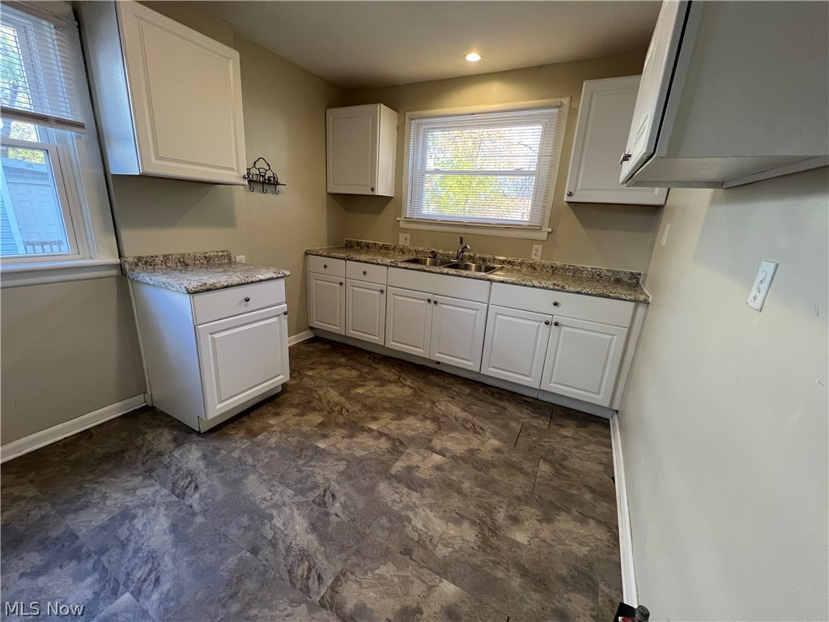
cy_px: 311
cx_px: 414
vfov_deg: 89.9
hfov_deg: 106.2
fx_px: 311
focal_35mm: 13
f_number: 1.8
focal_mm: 1.57
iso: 250
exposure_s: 1/120
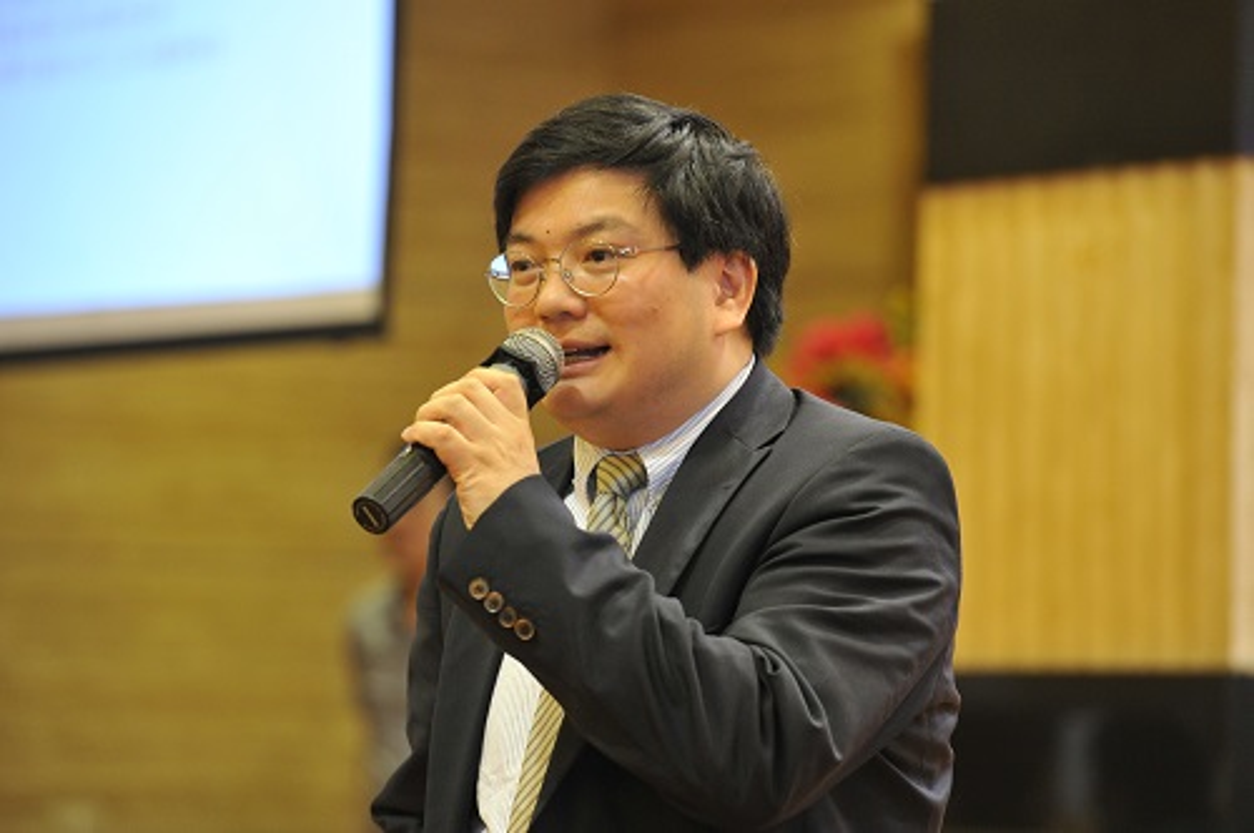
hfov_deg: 10.3
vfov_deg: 6.8
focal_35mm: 200
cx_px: 627
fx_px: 6958
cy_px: 416
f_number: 4.5
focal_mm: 200
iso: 4000
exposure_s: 1/80
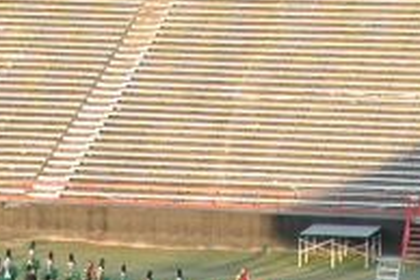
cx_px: 139
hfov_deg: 9.0
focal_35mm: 230
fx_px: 2677
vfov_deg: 5.8
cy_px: 530
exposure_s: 1/125
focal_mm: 29
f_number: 5.6
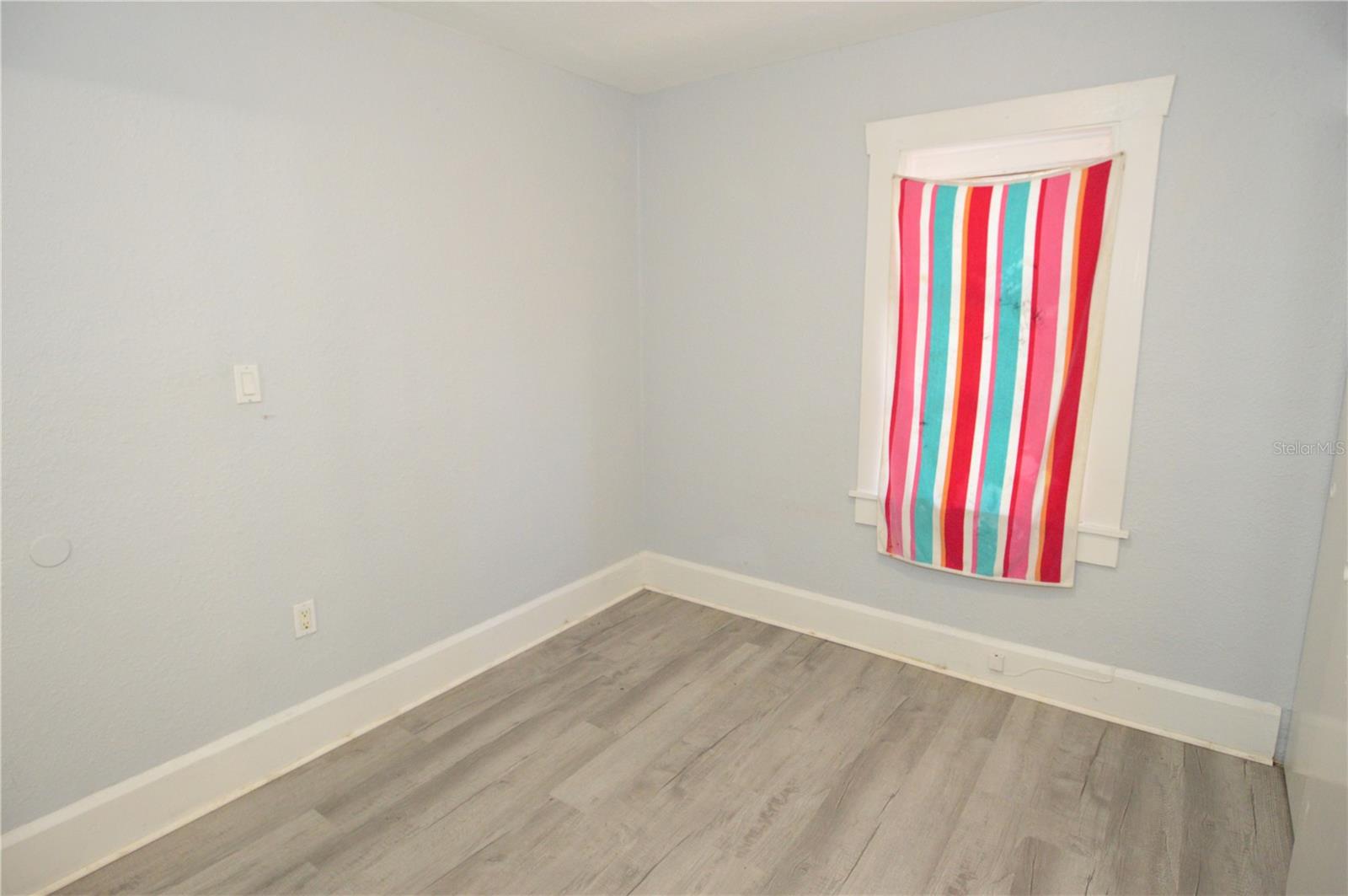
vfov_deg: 67.3
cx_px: 674
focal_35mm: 18
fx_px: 673
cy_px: 448
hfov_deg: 90.1
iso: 1600
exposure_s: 1/60
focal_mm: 12
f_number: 4
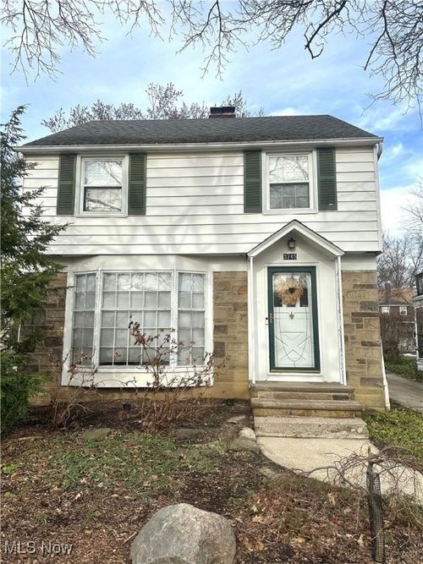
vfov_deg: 71.6
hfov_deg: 56.8
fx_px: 391
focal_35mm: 24
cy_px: 282
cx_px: 212
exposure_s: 1/2155
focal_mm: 6.86
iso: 80
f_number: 1.78
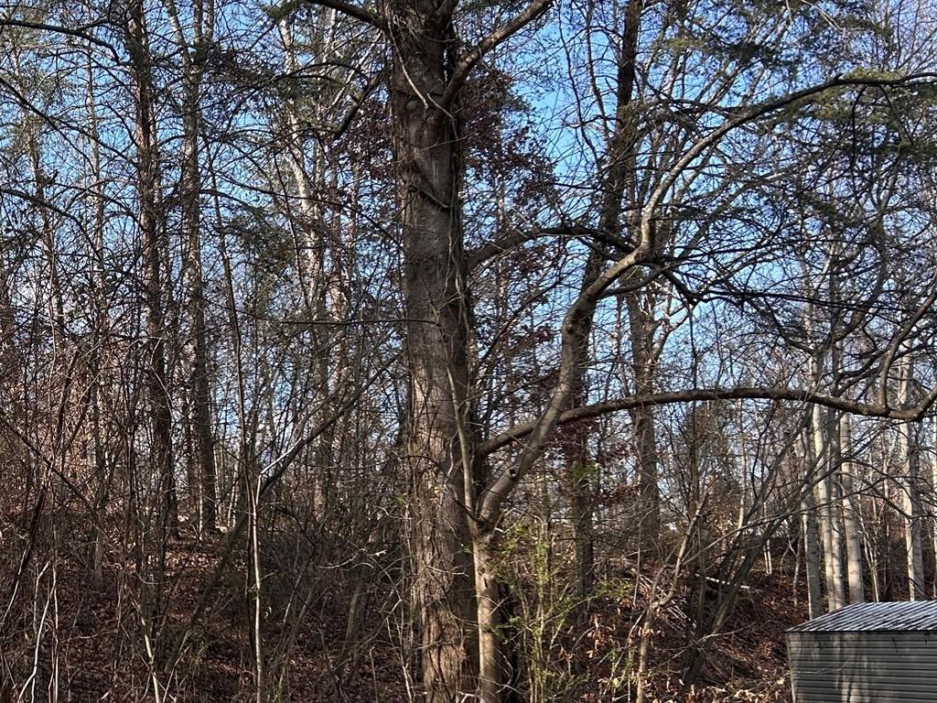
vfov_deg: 27.9
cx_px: 8
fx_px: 1408
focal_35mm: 52
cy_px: 440
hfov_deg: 33.8
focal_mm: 5.7
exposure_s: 1/1079
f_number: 1.5
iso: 50
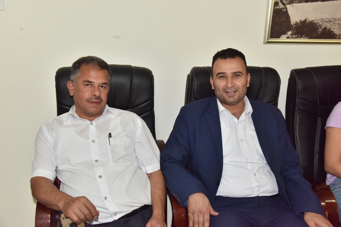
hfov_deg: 42.7
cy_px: 114
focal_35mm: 46
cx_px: 170
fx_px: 436
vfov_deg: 29.3
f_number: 6.3
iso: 2500
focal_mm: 46
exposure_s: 1/125
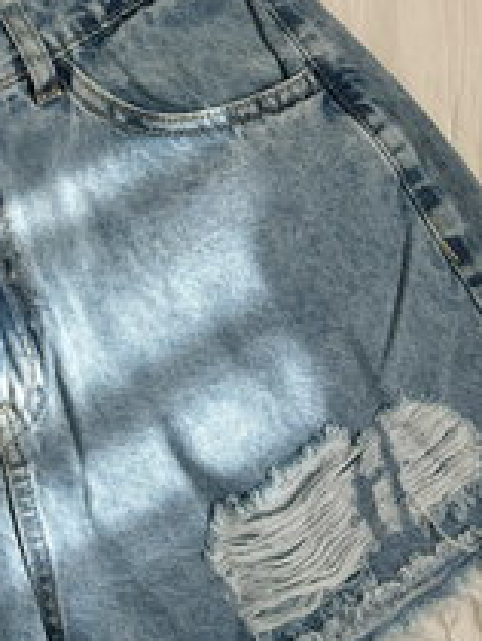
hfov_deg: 21.0
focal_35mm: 66
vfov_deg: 28.9
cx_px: -70
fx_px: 1223
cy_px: 151
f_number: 1.6
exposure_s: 1/693
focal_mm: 5.96
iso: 50
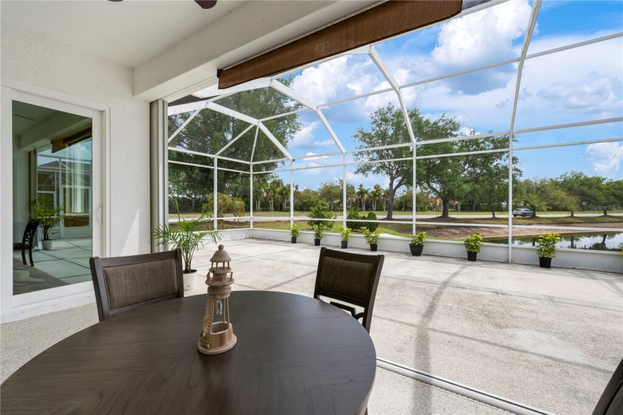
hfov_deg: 98.6
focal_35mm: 16
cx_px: 312
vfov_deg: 75.5
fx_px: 268
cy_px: 208
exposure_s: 1/60
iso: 200
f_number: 13
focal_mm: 15.5
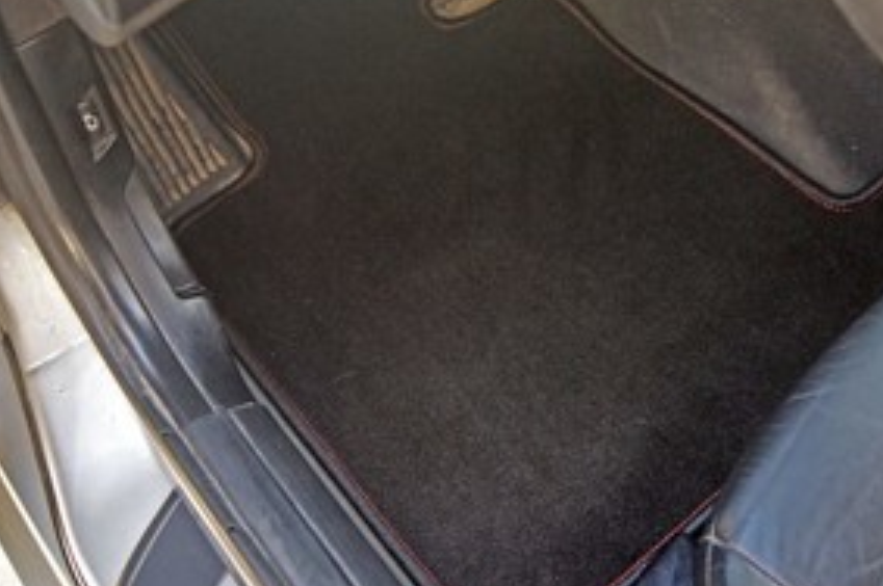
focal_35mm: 49
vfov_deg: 27.5
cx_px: 452
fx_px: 1200
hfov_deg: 40.4
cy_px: 288
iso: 320
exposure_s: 1/40
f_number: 4
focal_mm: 22
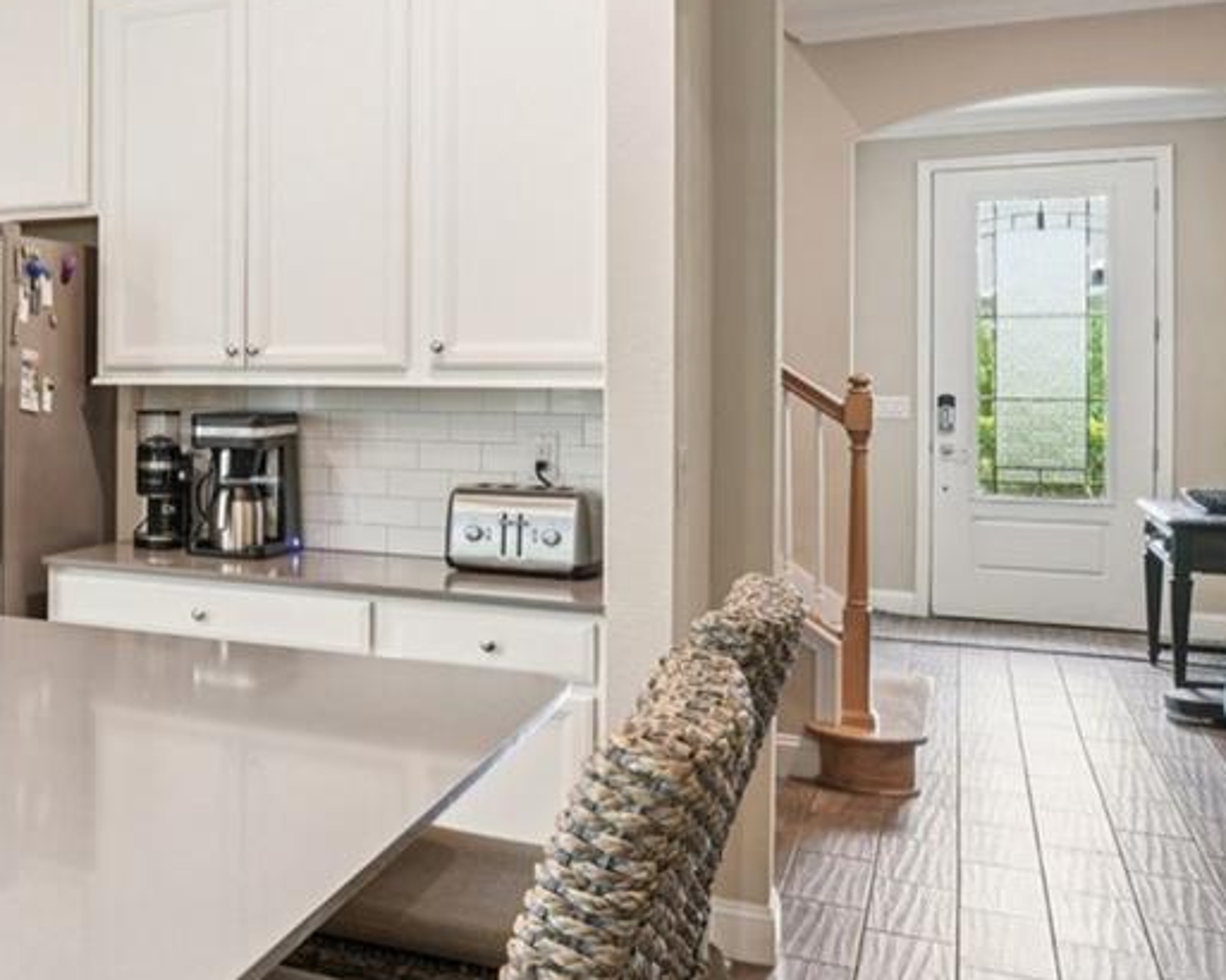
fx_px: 1487
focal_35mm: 41
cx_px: -363
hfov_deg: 33.2
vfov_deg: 36.4
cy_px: 404
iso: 100
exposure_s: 1/1.25
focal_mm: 14
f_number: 9
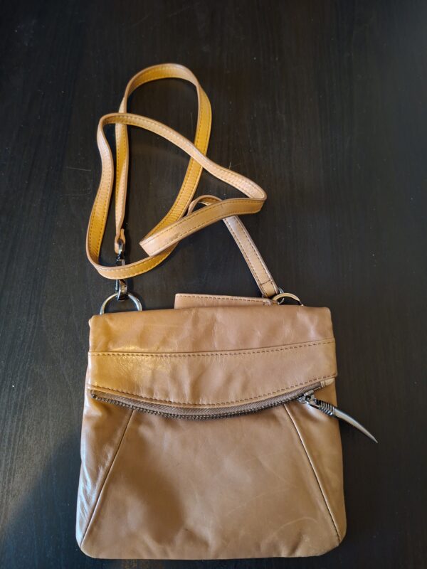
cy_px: 284
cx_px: 214
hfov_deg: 58.9
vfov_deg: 73.9
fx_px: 378
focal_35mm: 23
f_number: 1.8
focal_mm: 5.54
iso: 800
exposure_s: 1/20
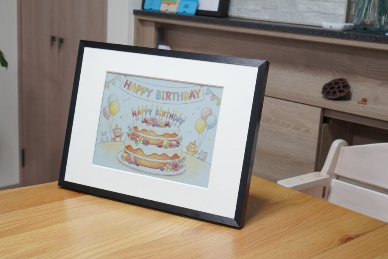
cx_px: 194
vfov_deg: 25.8
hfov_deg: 37.8
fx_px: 566
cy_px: 130
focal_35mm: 52
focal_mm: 35
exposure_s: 1/60
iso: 2000
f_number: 5.6
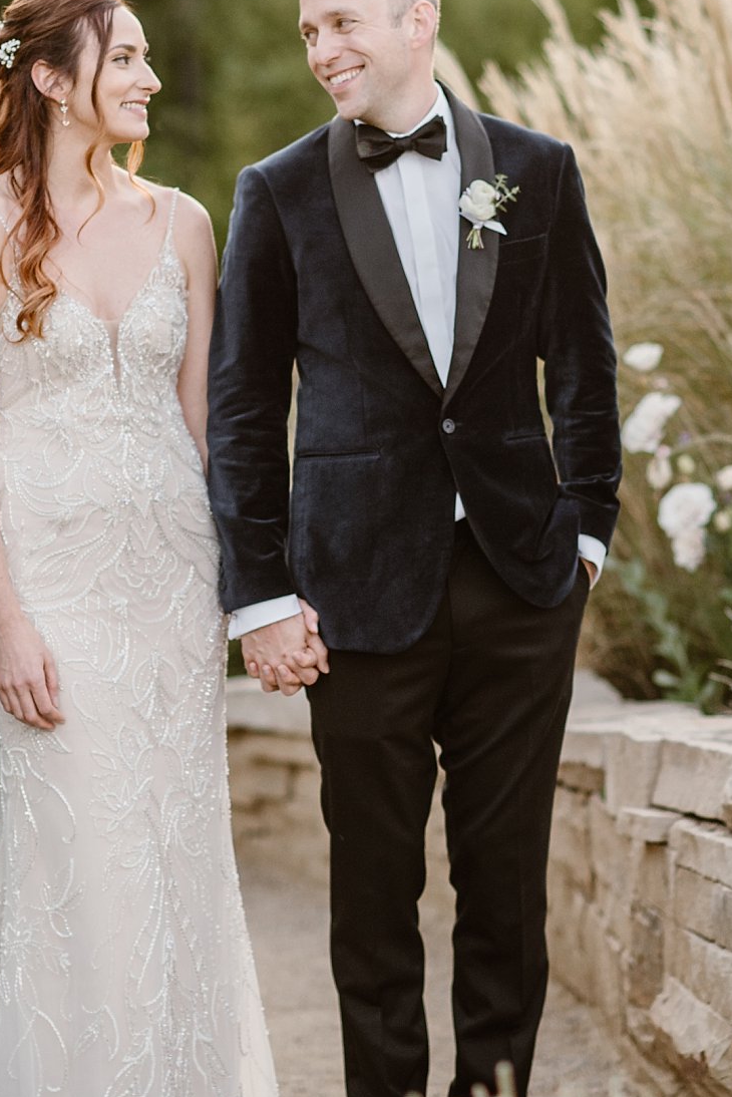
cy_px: 370
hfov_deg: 8.6
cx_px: 367
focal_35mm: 159
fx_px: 4846
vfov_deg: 12.9
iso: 500
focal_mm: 85
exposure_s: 1/1600
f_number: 1.8
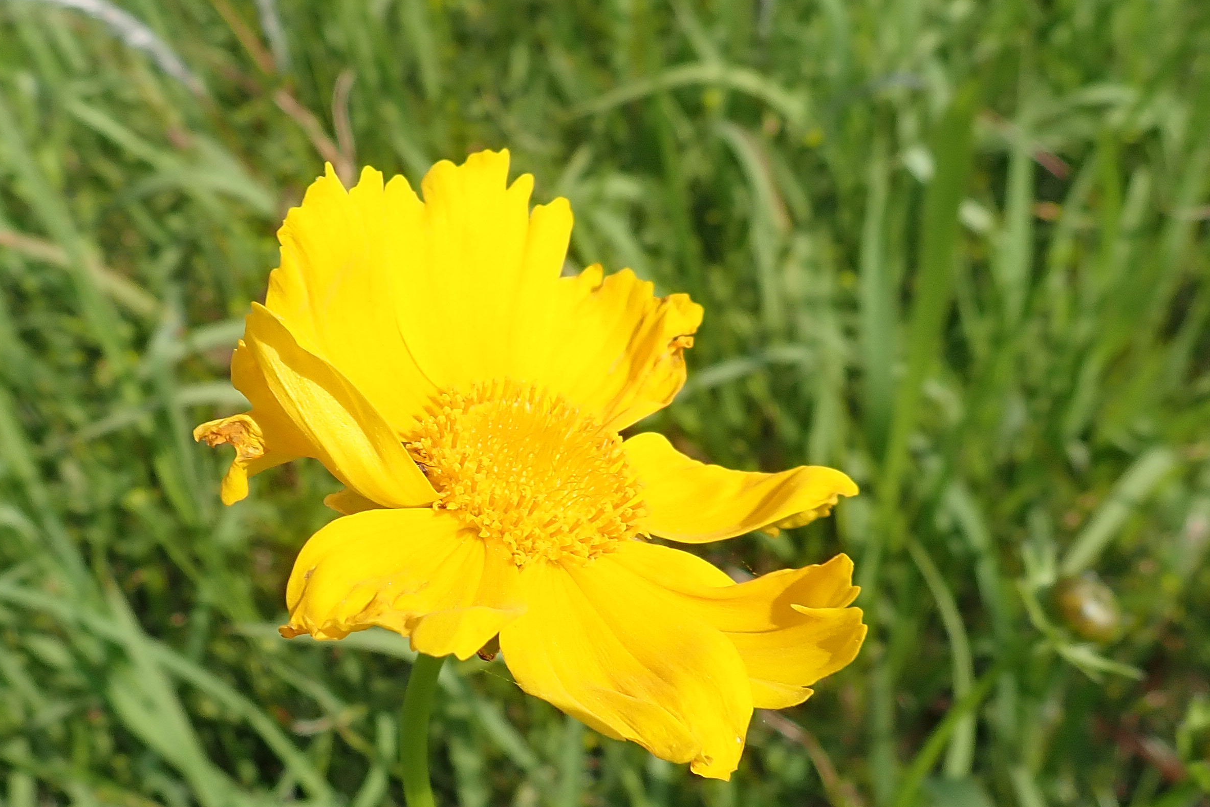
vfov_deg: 30.4
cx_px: 446
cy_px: 493
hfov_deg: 44.1
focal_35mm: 44
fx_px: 1479
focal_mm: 4.5
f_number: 8
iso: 100
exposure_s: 1/200
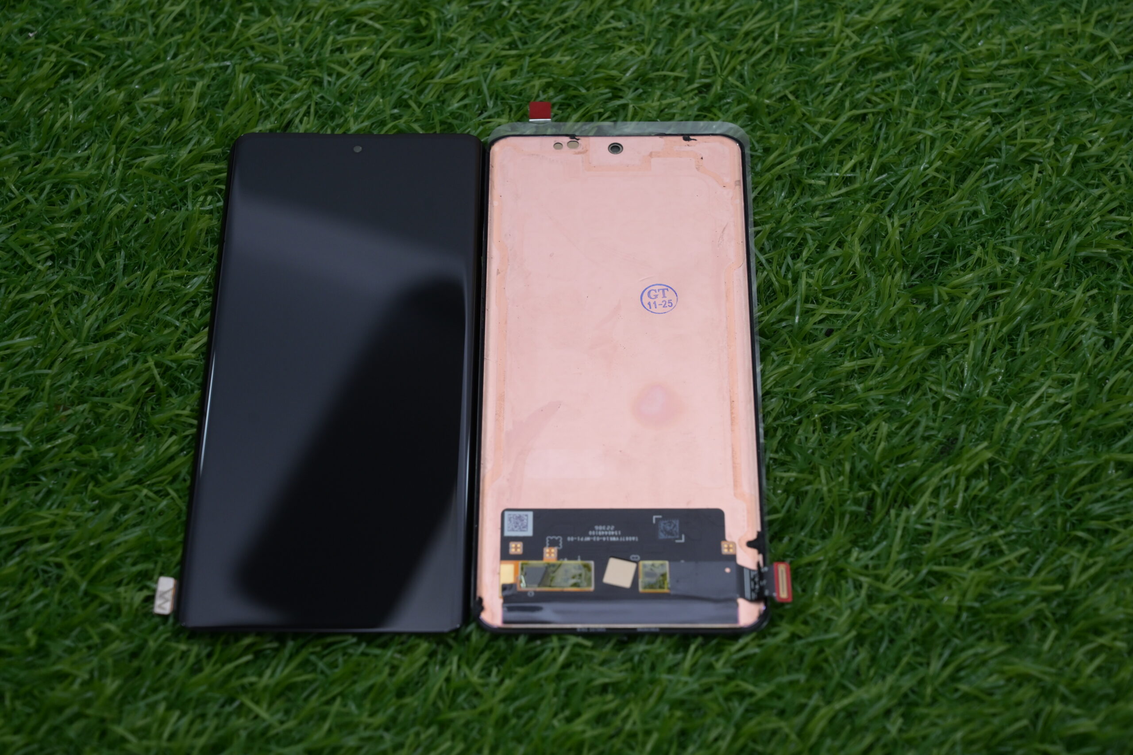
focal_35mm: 70
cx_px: 566
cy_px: 378
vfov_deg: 19.5
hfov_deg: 28.8
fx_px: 2203
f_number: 7.1
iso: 1000
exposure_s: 1/160
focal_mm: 70
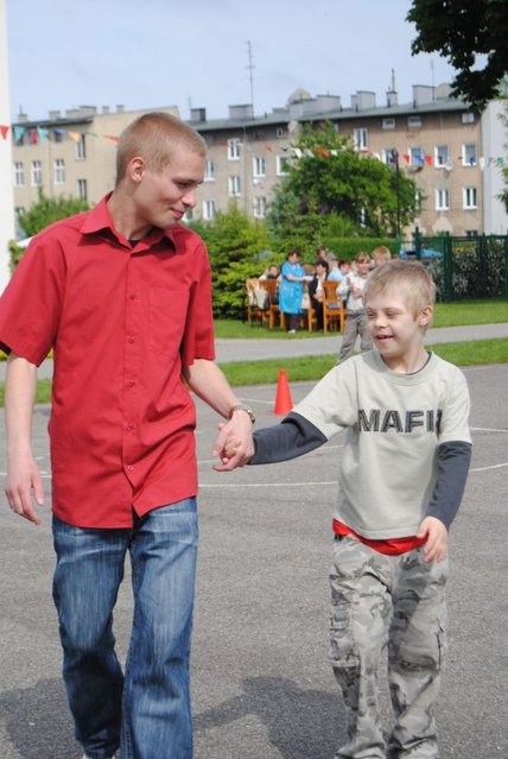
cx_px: 254
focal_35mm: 82
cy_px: 380
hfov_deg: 16.6
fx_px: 1740
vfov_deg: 24.6
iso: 180
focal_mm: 55
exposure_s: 1/1000
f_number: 5.6
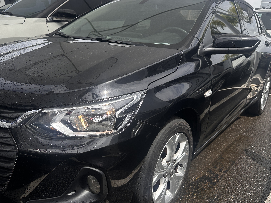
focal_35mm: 32
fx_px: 251
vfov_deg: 44.0
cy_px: 86
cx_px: 104
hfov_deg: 56.2
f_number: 1.78
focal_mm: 6.86
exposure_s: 1/4545
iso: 80
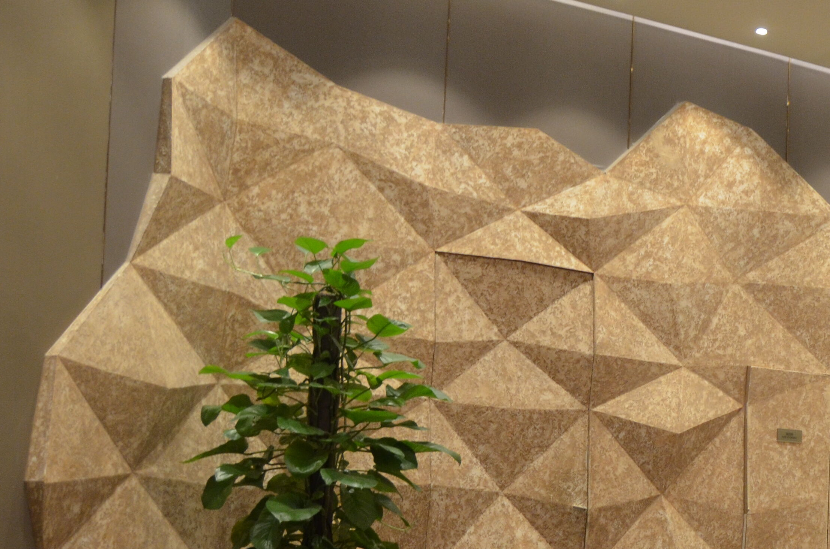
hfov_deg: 21.7
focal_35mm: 90
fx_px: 2073
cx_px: 860
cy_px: 485
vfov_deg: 15.0
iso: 900
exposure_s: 1/30
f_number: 4
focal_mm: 27
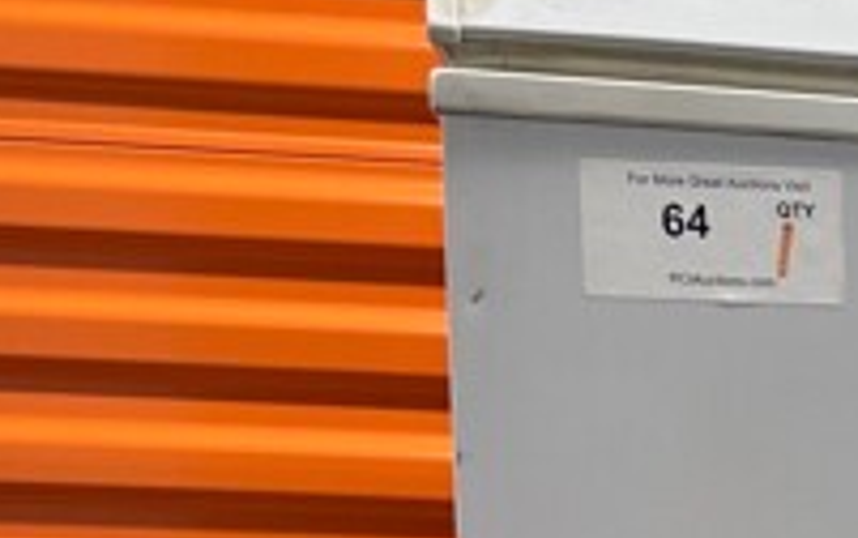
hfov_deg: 18.4
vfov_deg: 11.8
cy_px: 959
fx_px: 2410
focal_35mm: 103
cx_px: 1199
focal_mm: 6.86
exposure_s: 1/60
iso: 125
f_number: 1.78
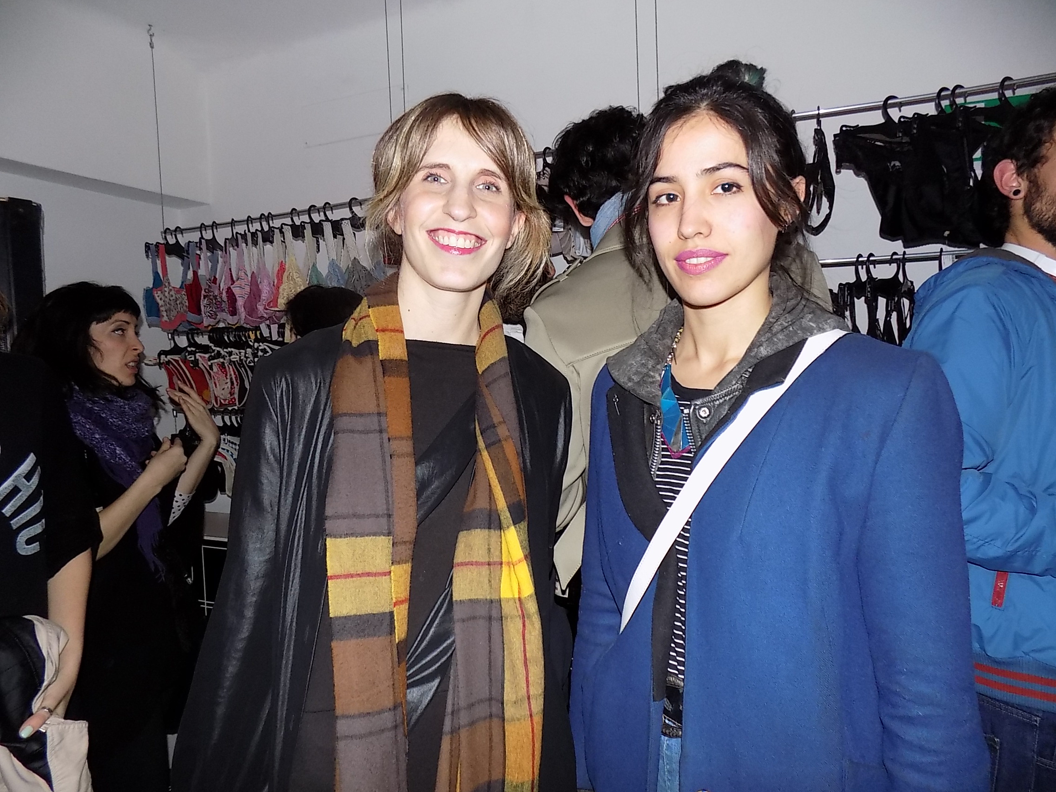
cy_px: 396
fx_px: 702
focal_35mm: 23
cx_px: 528
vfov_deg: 58.9
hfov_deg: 73.9
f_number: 3.1
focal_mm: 4
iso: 200
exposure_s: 1/30
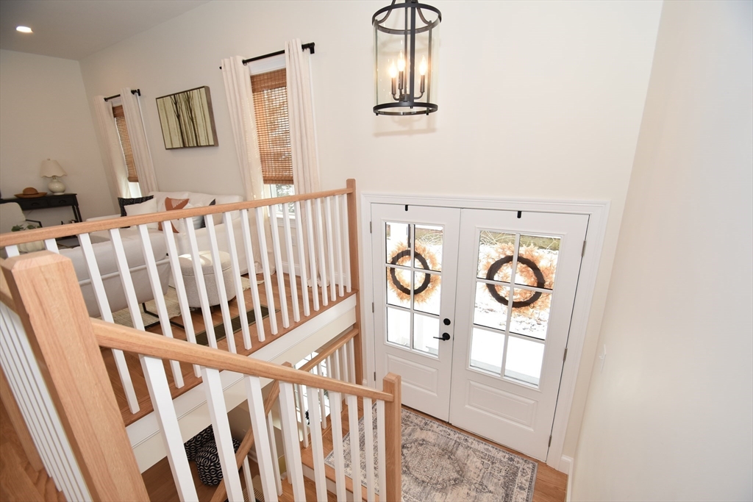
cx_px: 376
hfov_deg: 100.4
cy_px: 251
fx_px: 314
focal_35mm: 15
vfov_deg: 77.3
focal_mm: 10
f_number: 5
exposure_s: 1/100
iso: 200
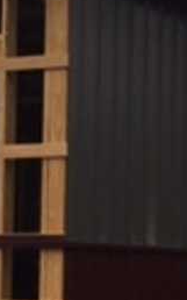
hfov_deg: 8.2
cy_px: 210
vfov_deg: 13.1
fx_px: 1298
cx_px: 229
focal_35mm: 159
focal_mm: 4.15
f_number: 2.2
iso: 32
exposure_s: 1/40
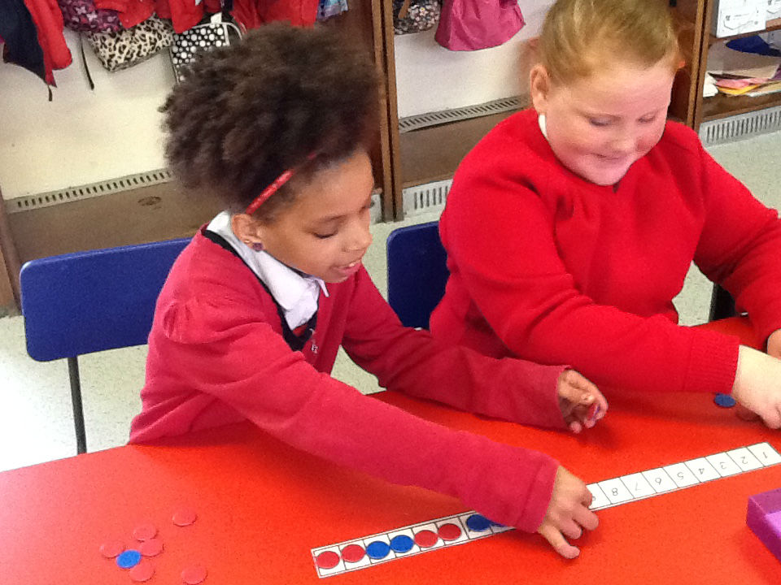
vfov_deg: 32.9
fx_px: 993
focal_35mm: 44
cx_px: 390
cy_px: 292
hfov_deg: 42.9
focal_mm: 2.03
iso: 250
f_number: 2.4
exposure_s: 1/30
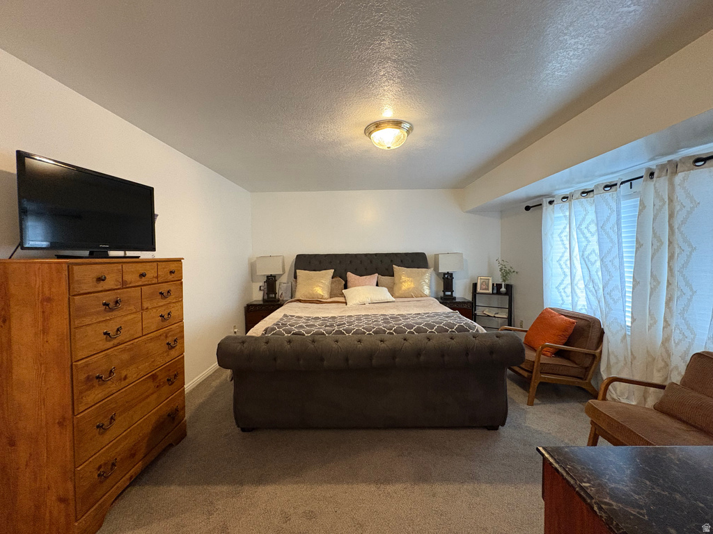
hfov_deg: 102.1
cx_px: 356
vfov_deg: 85.7
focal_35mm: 14
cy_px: 267
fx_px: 288
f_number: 2.2
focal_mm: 2.22
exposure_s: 1/60
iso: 640
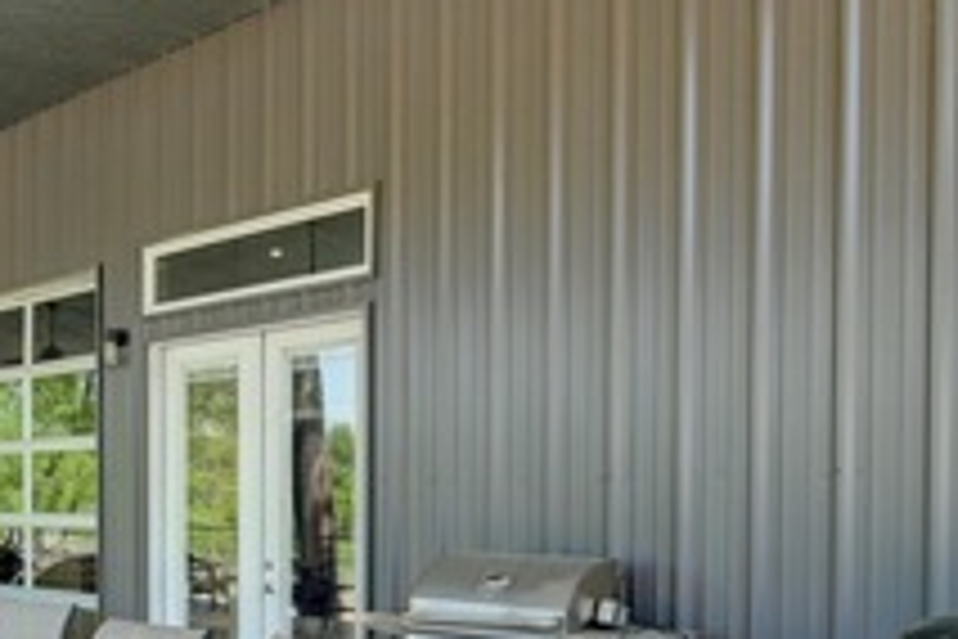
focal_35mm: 42
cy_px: 488
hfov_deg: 43.0
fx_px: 1118
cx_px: 121
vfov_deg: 31.3
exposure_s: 1/800
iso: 2000
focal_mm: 14
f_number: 6.3
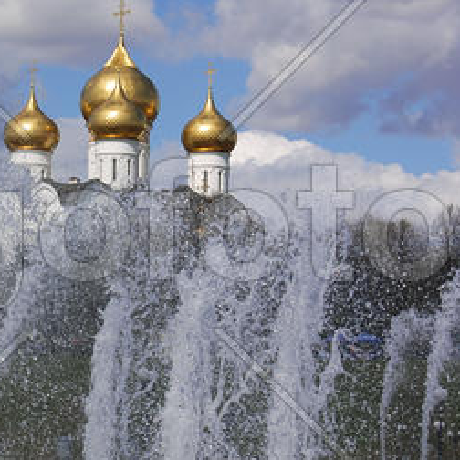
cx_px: 122
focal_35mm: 161
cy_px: 235
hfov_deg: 10.8
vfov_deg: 10.9
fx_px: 2420
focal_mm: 55
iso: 200
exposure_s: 1/800
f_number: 7.1
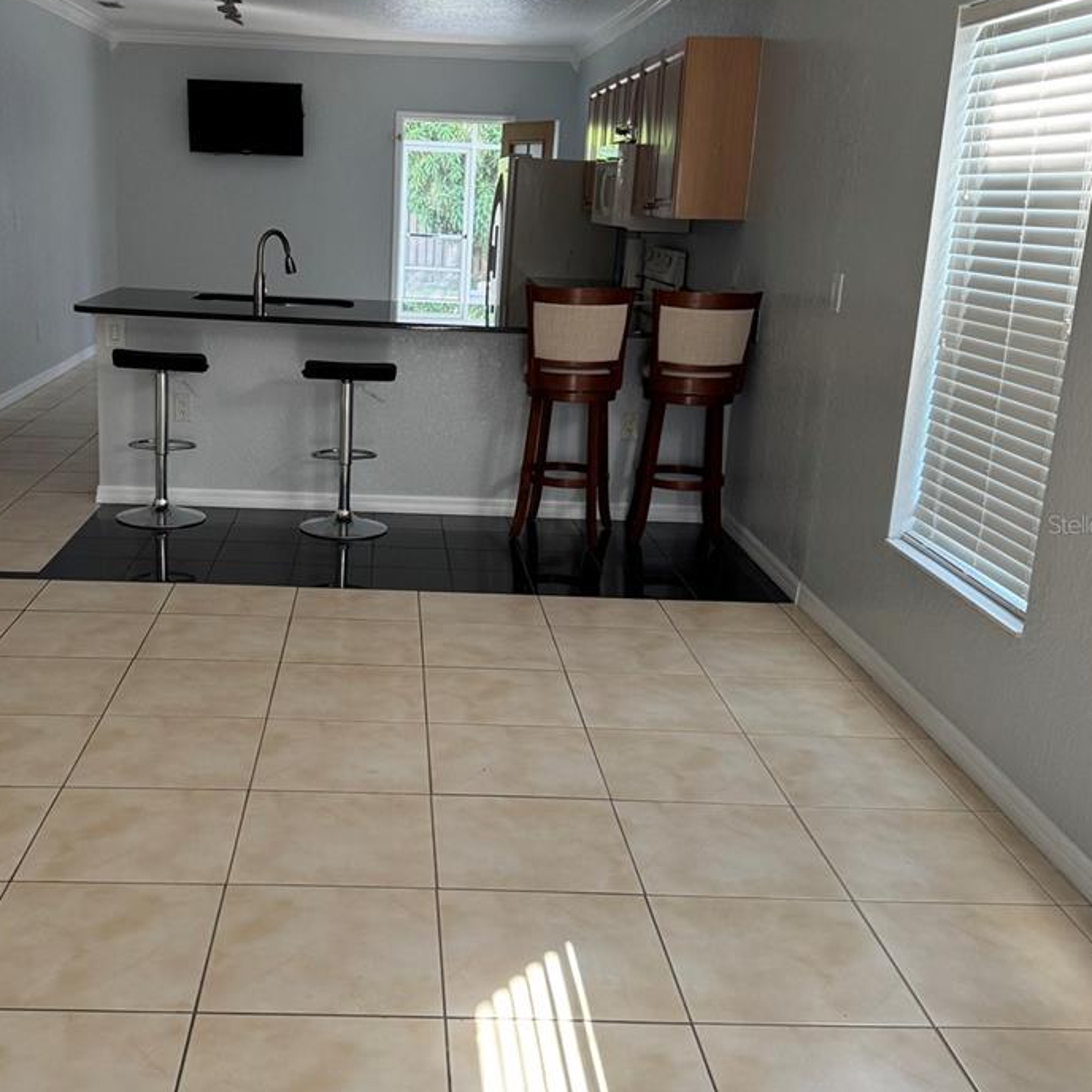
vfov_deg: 44.9
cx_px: 446
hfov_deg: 44.7
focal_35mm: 37
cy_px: 524
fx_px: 1321
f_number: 1.78
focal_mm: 6.76
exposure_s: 1/119
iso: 200
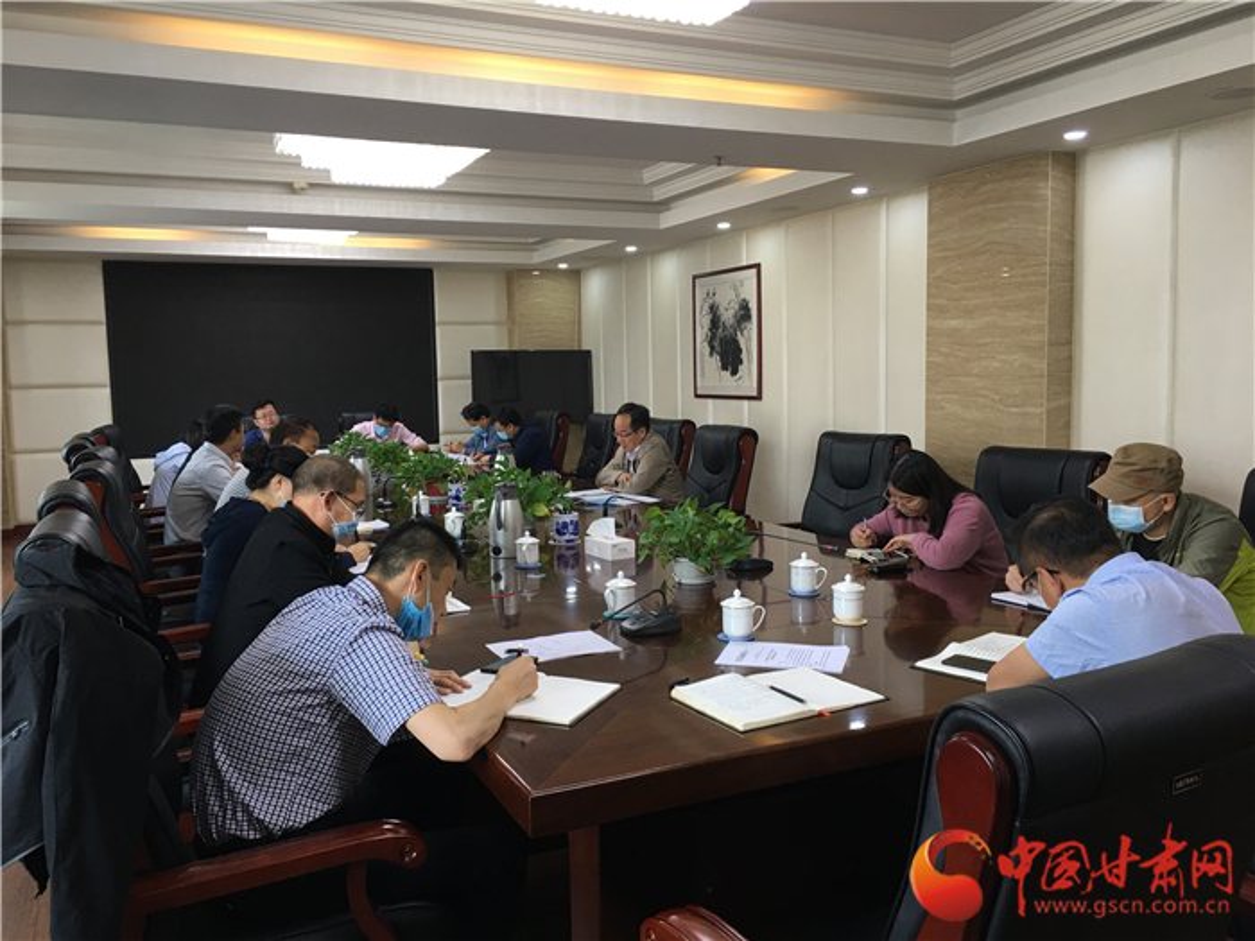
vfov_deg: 48.2
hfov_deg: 61.7
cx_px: 628
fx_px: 1051
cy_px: 470
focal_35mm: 29
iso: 32
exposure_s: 1/17
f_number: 2.2
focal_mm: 4.15
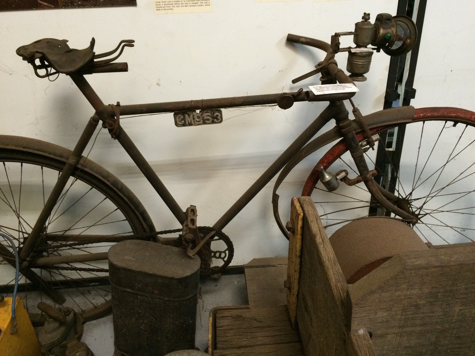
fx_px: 398
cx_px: 238
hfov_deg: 61.7
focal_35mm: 29
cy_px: 178
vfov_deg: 48.2
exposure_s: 1/33
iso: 320
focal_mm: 4.15
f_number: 2.2
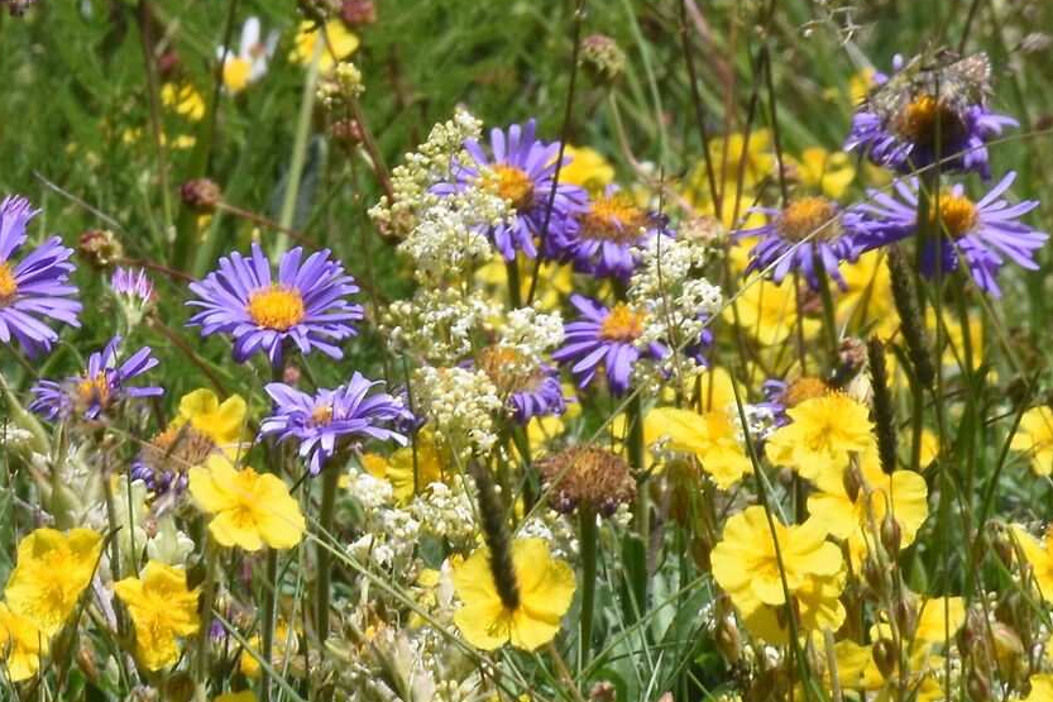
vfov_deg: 2.3
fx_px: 17692
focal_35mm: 605
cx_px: 70
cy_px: 245
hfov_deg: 3.4
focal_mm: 140
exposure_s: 1/160
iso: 400
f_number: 22
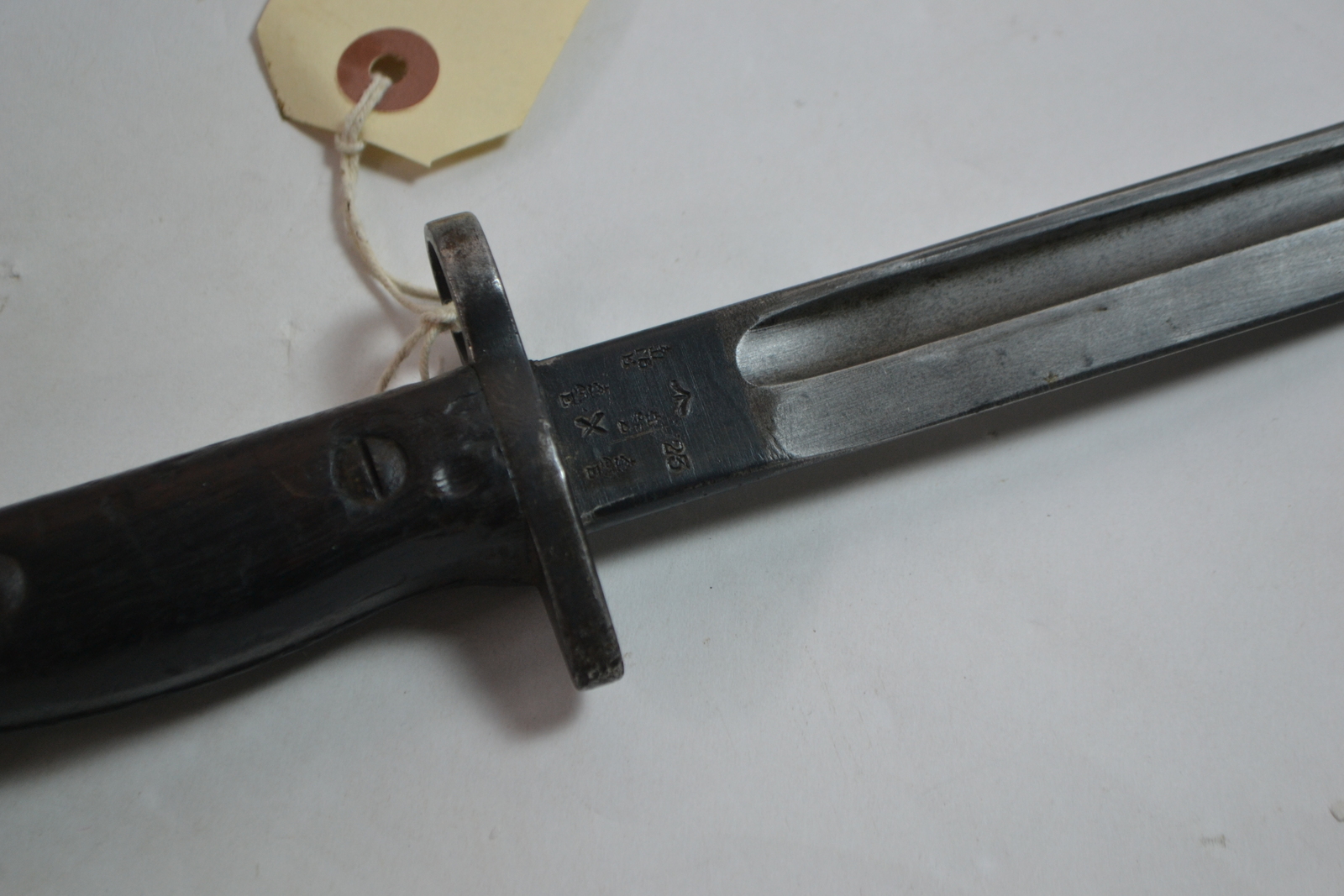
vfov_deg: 16.6
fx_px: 3080
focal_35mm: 82
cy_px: 448
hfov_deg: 24.6
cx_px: 672
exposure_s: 1/15
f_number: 5.6
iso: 500
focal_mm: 55
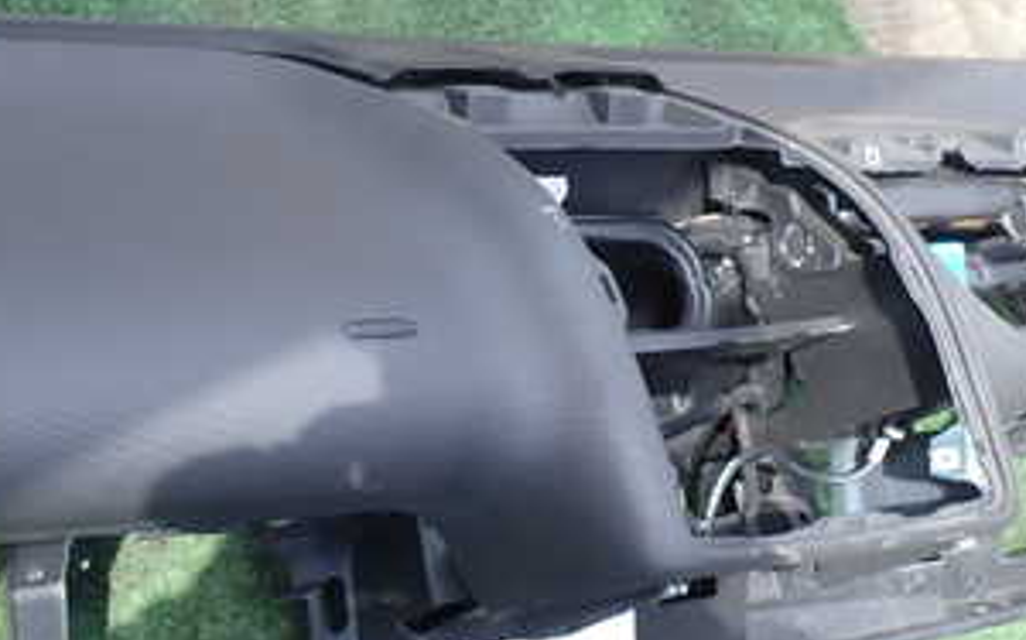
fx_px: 1481
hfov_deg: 36.9
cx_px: 212
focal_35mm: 53
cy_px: 329
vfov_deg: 24.4
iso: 100
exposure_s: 1/250
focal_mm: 4.5
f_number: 2.8
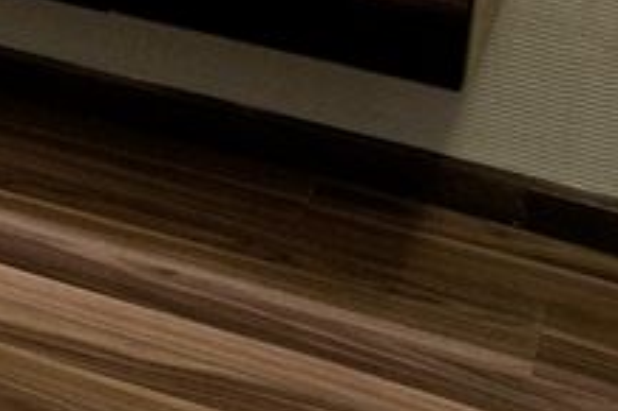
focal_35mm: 127
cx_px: -780
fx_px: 2178
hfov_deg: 13.0
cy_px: -500
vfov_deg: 9.8
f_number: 5.6
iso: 500
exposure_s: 1/6
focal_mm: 18
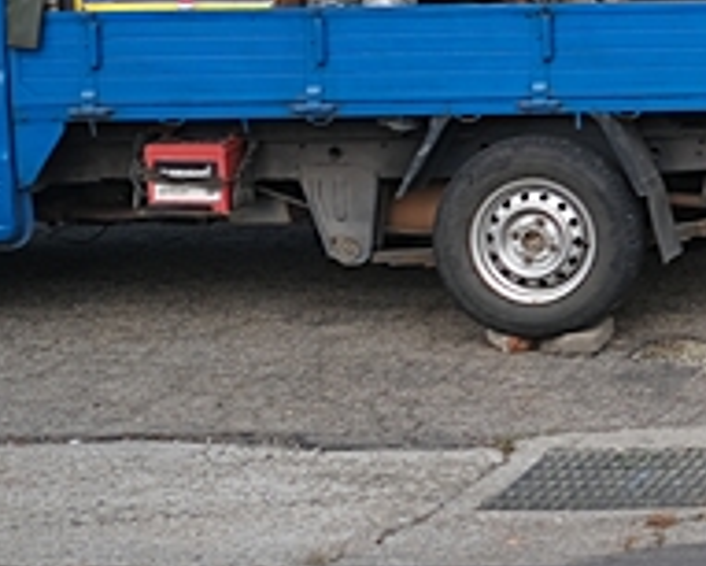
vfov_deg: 9.8
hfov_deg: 10.8
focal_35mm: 155
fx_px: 3240
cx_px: 1619
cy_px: -159
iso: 160
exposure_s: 1/800
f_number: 3.6
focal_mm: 23
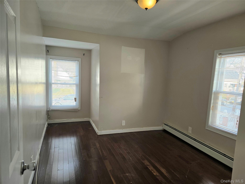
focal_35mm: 23
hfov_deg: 73.9
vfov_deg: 58.9
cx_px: 122
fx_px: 163
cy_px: 92
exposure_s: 1/120
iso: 125
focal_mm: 6.3
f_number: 1.7
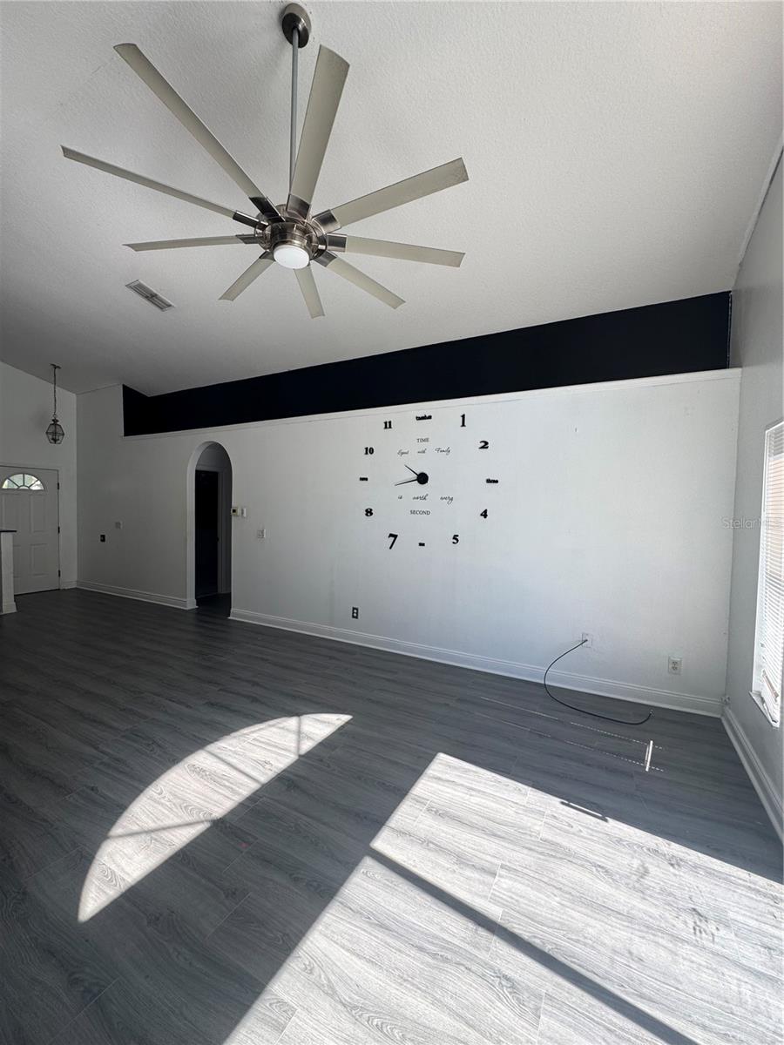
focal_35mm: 14
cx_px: 392
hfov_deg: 85.7
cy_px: 522
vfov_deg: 102.1
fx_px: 423
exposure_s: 1/213
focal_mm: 2.22
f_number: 2.2
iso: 40
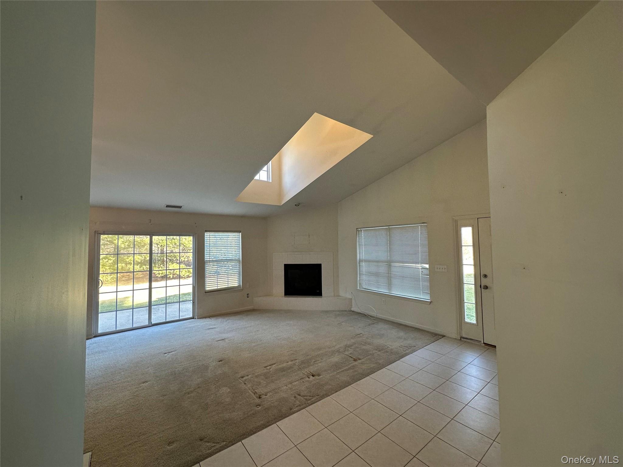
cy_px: 234
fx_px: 252
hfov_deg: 102.1
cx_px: 312
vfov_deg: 85.7
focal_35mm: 14
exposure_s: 1/120
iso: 125
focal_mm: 2.22
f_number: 2.2
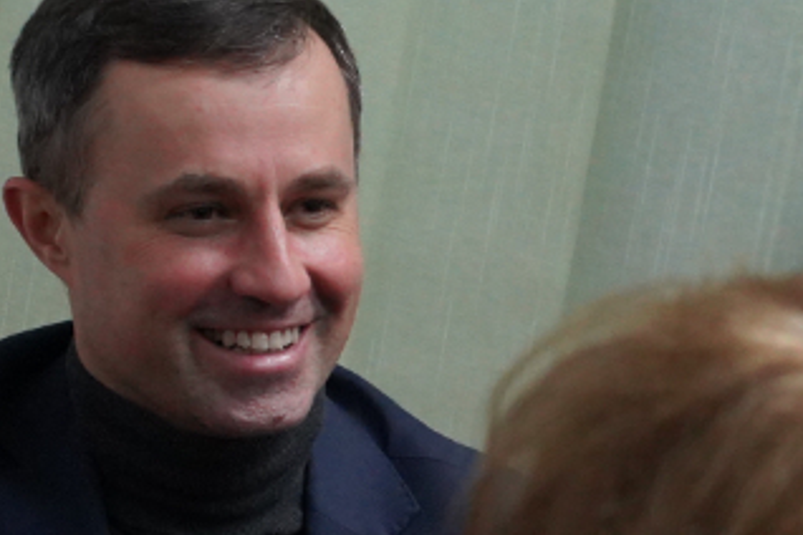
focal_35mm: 429
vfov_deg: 3.2
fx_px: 9568
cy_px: 355
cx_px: 1316
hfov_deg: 4.8
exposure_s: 1/160
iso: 6400
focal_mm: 105
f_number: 4
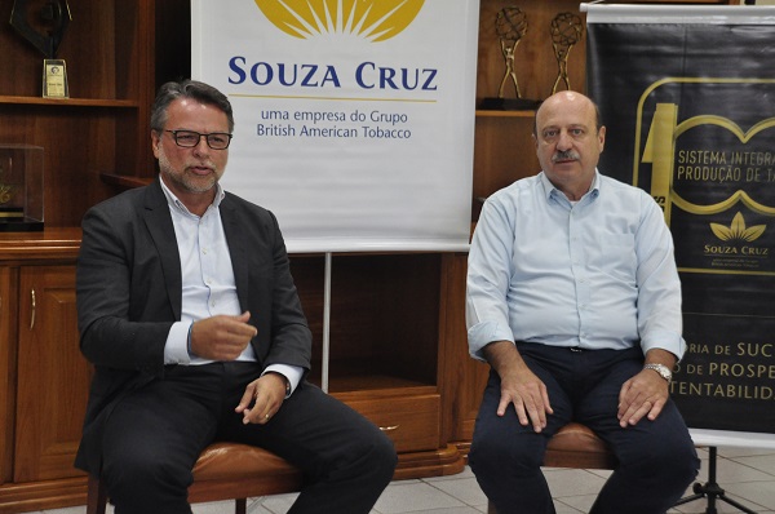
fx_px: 1612
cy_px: 257
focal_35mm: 75
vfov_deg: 18.1
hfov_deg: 27.0
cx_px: 388
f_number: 4.8
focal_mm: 50
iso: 2000
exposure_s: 1/125
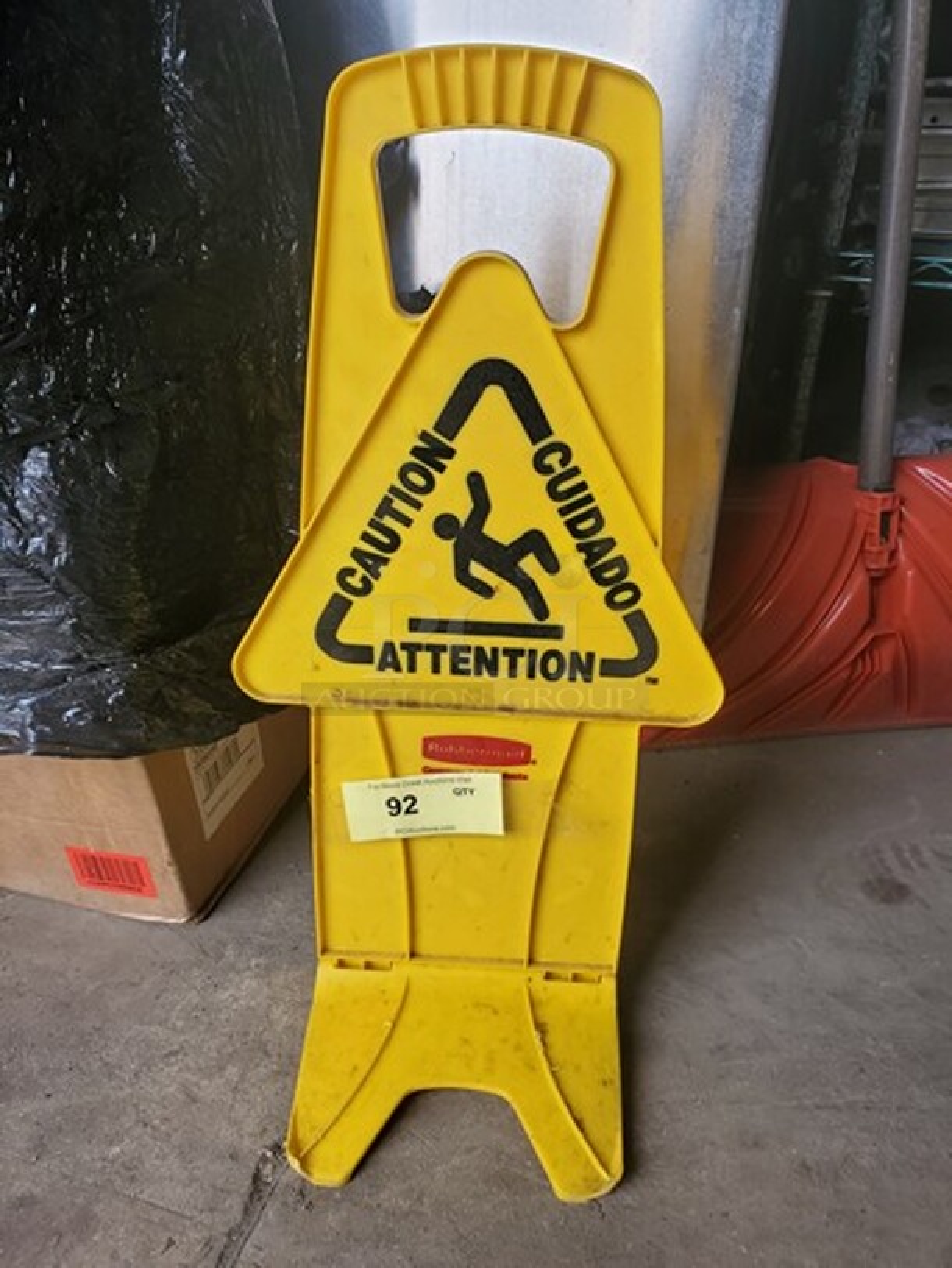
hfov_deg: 53.1
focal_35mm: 26
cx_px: 476
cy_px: 634
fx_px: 953
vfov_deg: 67.3
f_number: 2.4
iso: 50
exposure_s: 1/119
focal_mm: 4.3
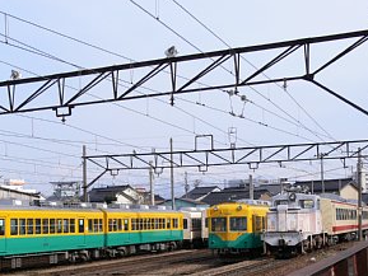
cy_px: 187
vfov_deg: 20.4
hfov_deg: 27.0
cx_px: 143
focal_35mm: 72
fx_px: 766
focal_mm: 11
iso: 80
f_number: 5.6
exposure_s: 1/250
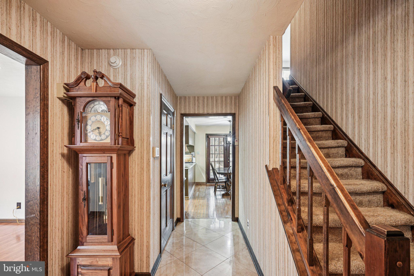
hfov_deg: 96.7
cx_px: 207
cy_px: 138
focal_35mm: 16
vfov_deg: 73.7
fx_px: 184
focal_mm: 16
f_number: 8
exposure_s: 1/4
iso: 800
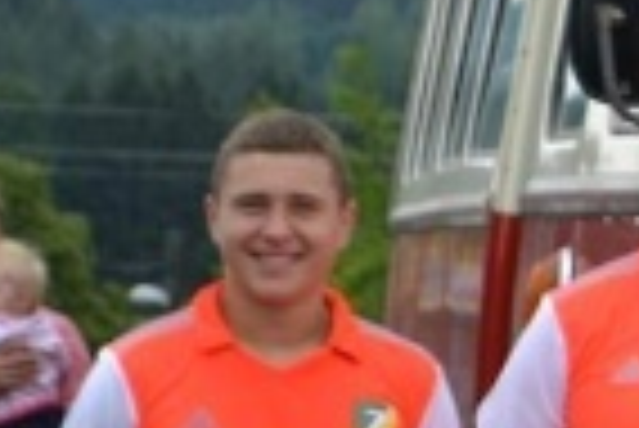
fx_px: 8422
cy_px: 559
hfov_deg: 4.3
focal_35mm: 474
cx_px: 1242
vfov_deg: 2.9
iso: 100
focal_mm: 50
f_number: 6.3
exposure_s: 1/160
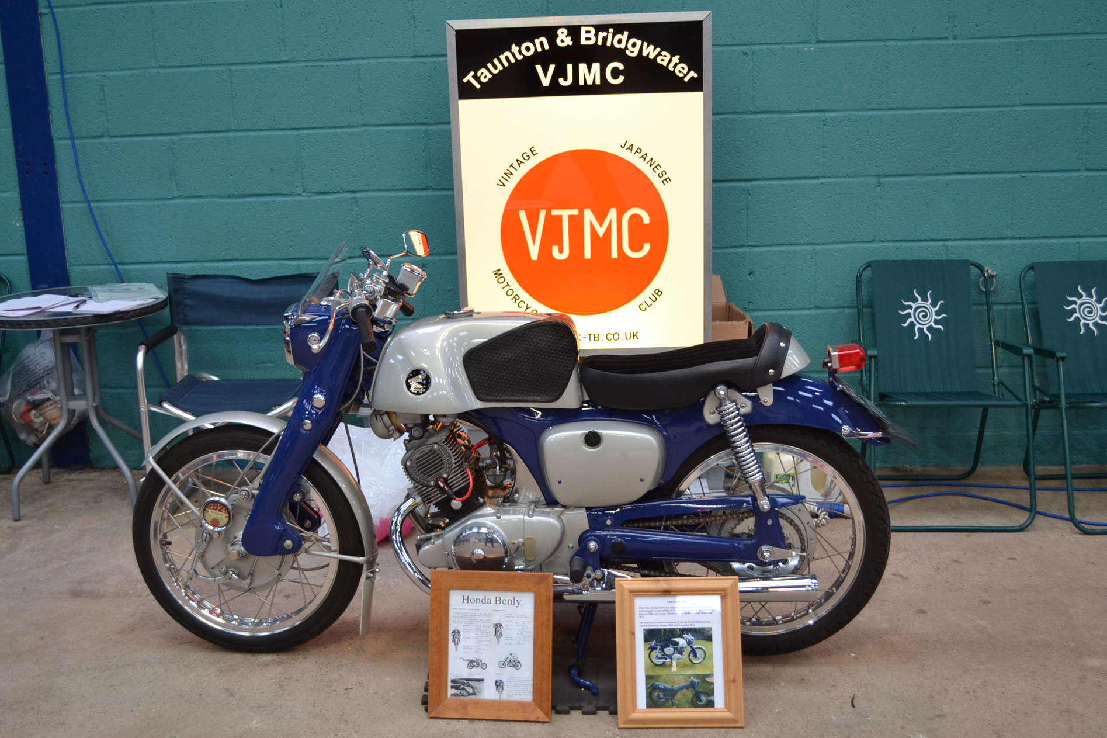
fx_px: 1168
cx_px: 537
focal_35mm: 38
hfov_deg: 50.7
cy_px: 359
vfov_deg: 35.0
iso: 800
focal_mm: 24
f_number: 4
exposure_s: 1/60
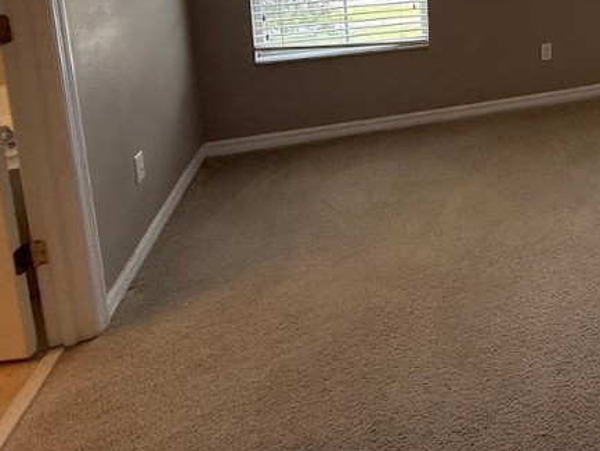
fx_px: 572
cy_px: -42
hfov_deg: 44.7
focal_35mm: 33
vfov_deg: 36.5
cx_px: 630
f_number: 2.2
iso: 100
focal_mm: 2.22
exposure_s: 1/99
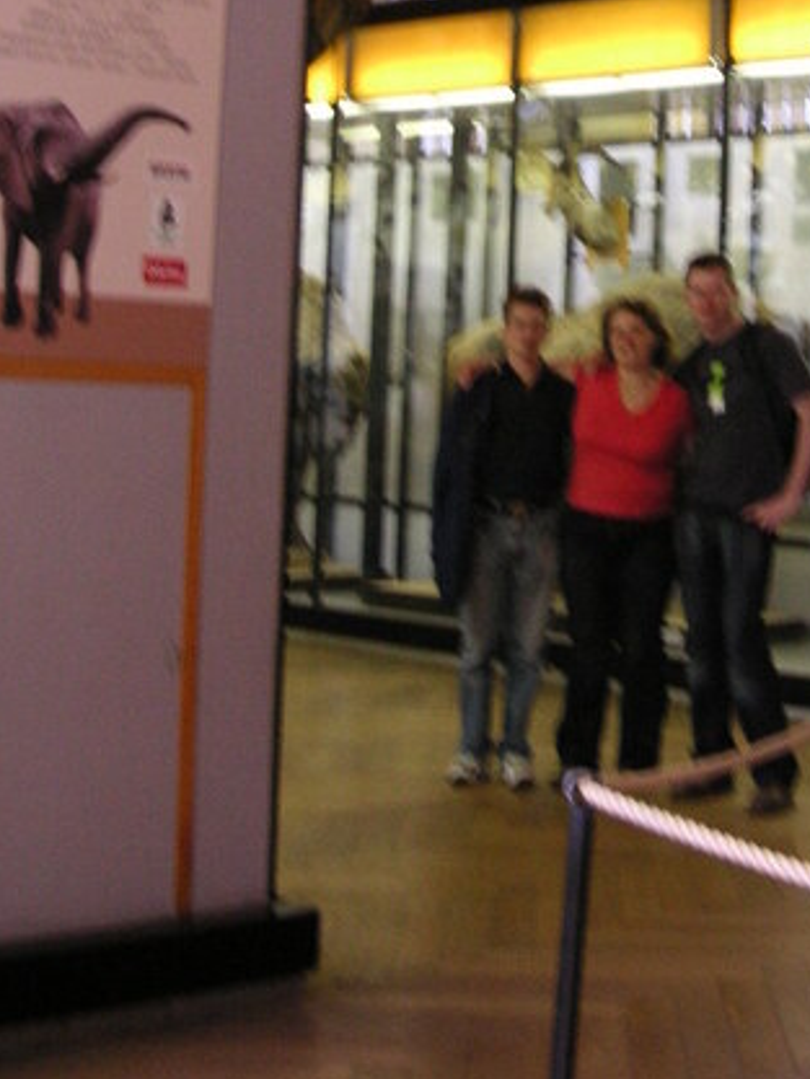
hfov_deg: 20.5
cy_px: 142
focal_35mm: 71
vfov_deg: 26.6
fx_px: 2214
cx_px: 670
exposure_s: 1/6
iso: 100
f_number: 2.8
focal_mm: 6.1
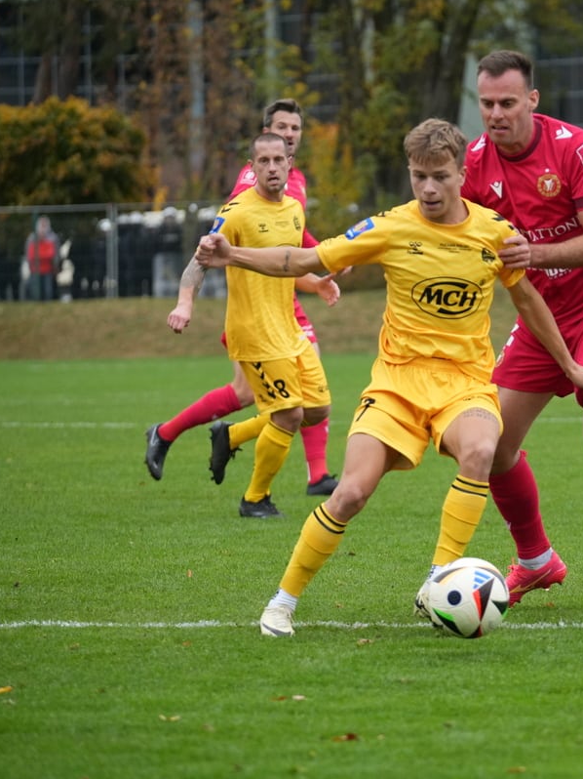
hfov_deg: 4.8
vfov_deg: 6.4
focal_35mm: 312
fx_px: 7010
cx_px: 533
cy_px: 390
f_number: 5.6
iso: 2500
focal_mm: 215.7
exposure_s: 1/1600
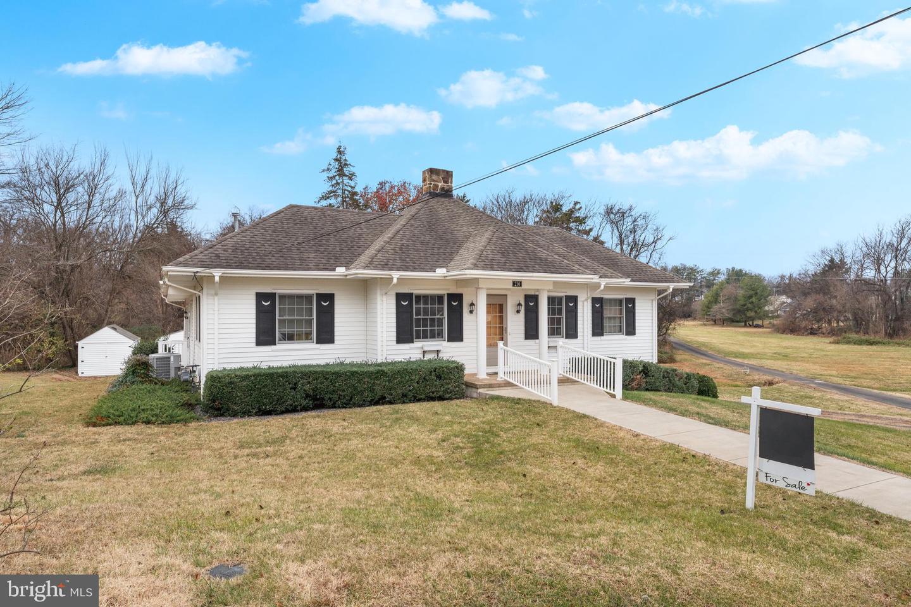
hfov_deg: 81.7
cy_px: 304
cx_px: 456
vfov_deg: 60.0
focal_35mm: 21
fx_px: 526
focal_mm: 20.8
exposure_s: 1/500
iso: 500
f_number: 9
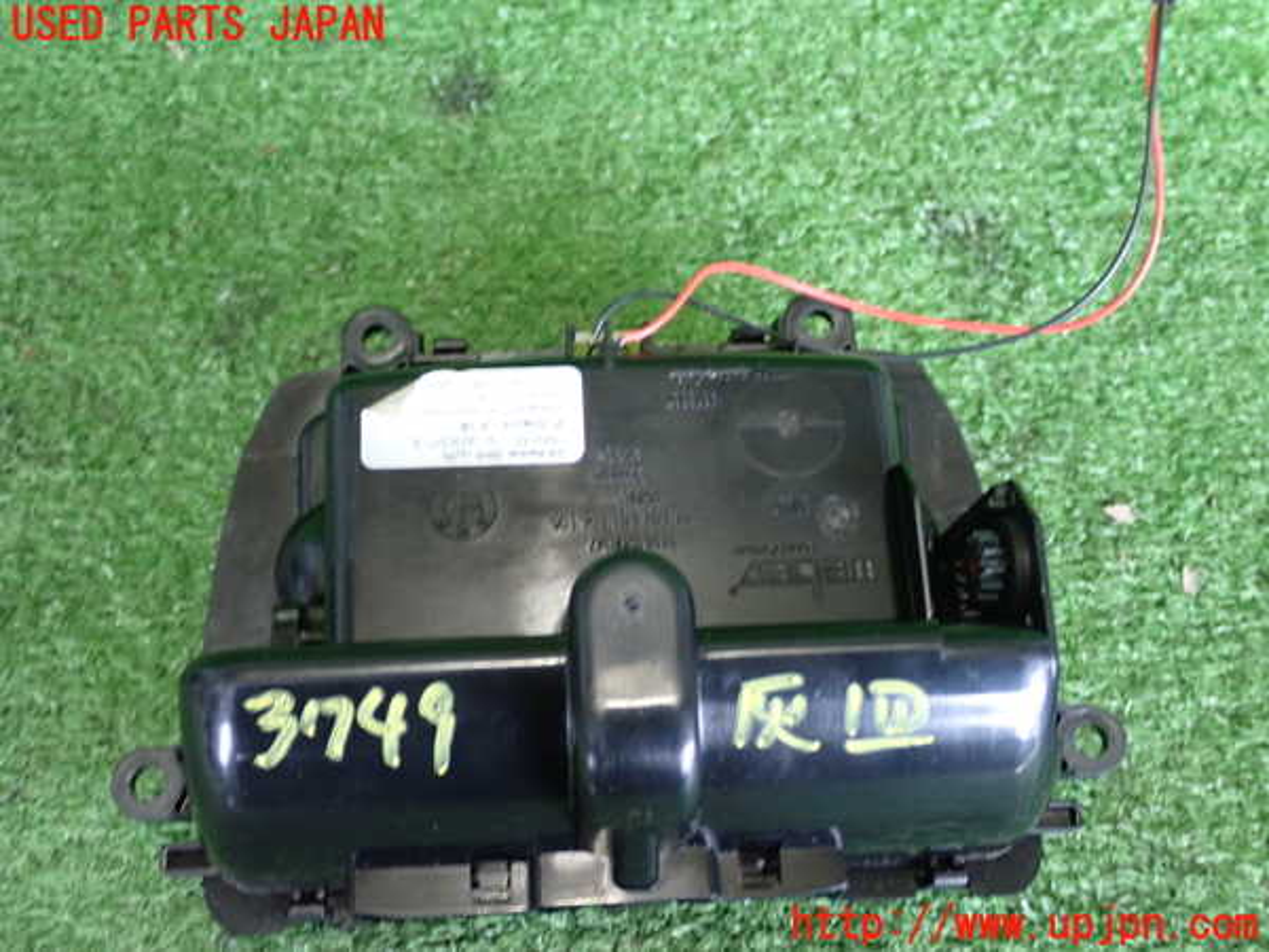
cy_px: 476
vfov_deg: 32.9
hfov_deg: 42.9
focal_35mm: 44
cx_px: 634
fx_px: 1613
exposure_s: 1/25
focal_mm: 7.84
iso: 800
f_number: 2.9
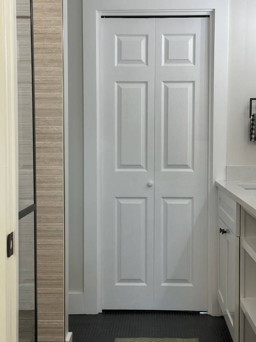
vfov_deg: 31.7
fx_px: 602
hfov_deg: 24.0
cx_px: 136
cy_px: 170
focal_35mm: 61
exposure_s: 1/120
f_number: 1.78
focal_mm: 6.86
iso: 80
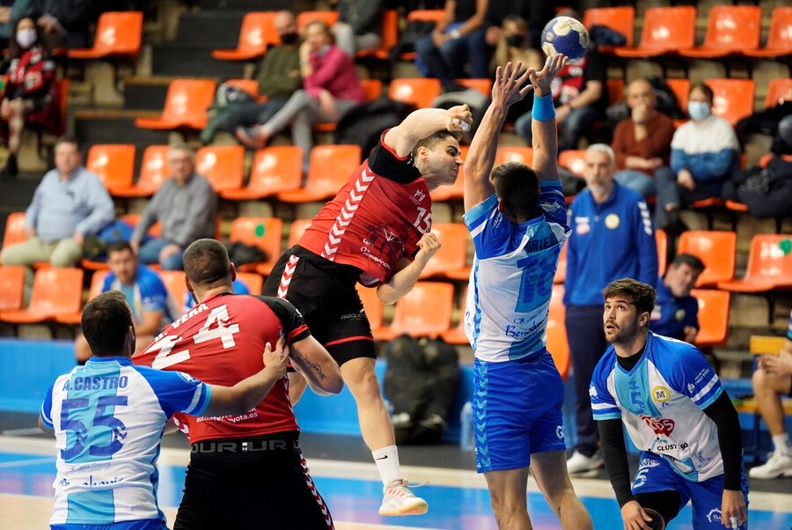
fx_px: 4404
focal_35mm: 200
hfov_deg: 10.3
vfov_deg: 6.9
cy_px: 265
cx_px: 396
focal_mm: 200
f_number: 2.8
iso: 6400
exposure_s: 1/1600
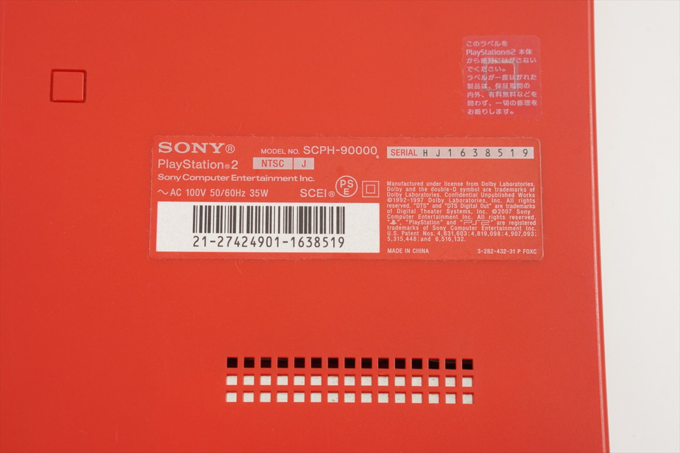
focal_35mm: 75
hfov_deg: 27.0
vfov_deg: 18.2
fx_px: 1417
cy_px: 226
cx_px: 340
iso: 1250
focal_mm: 50
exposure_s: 1/80
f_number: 6.3
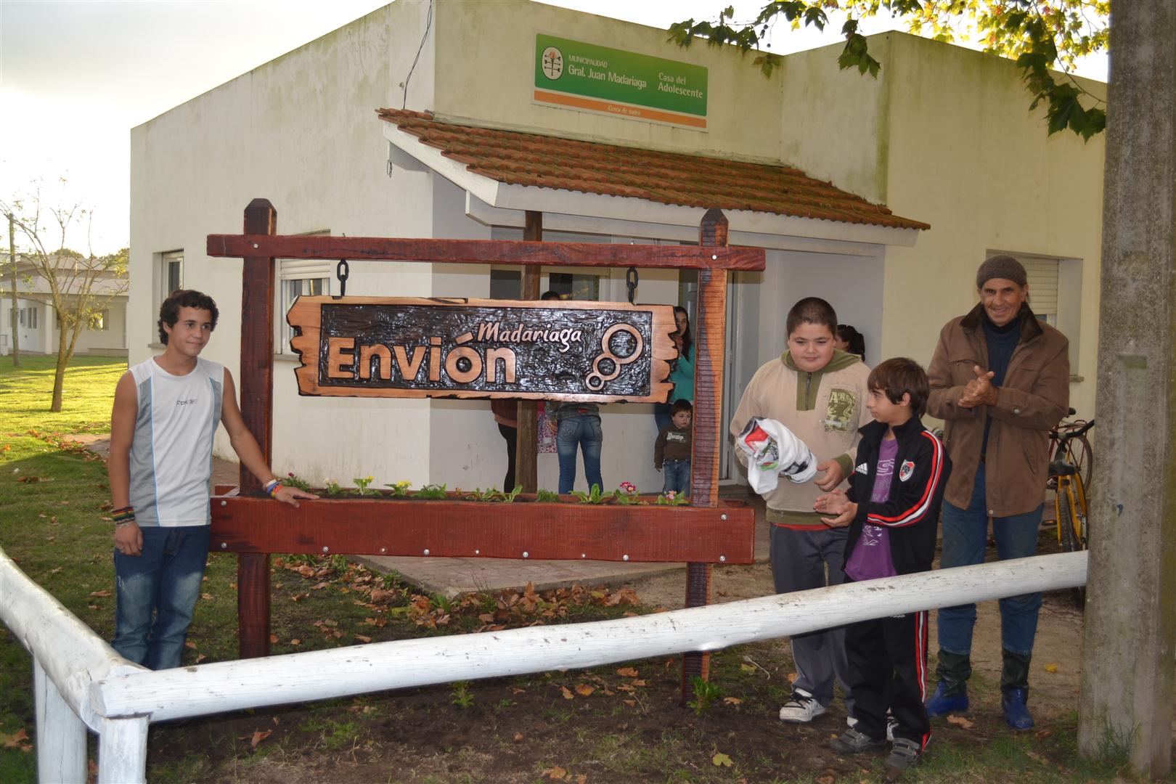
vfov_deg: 36.9
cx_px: 588
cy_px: 392
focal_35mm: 36
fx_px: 1176
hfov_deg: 53.1
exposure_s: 1/125
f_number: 4
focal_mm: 24
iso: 200
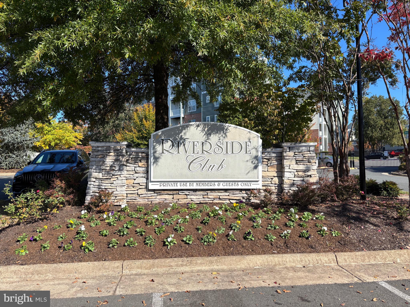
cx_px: 205
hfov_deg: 67.3
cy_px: 154
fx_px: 308
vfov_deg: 53.1
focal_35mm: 26
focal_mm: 5.96
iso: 50
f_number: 1.6
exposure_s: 1/2451
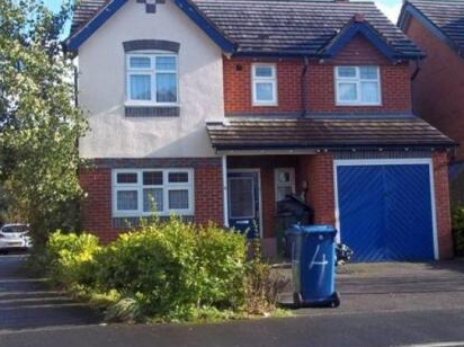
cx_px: 264
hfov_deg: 37.5
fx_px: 683
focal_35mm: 51
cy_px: 149
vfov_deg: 28.5
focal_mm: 6.5
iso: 80
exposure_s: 1/400
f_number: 3.1
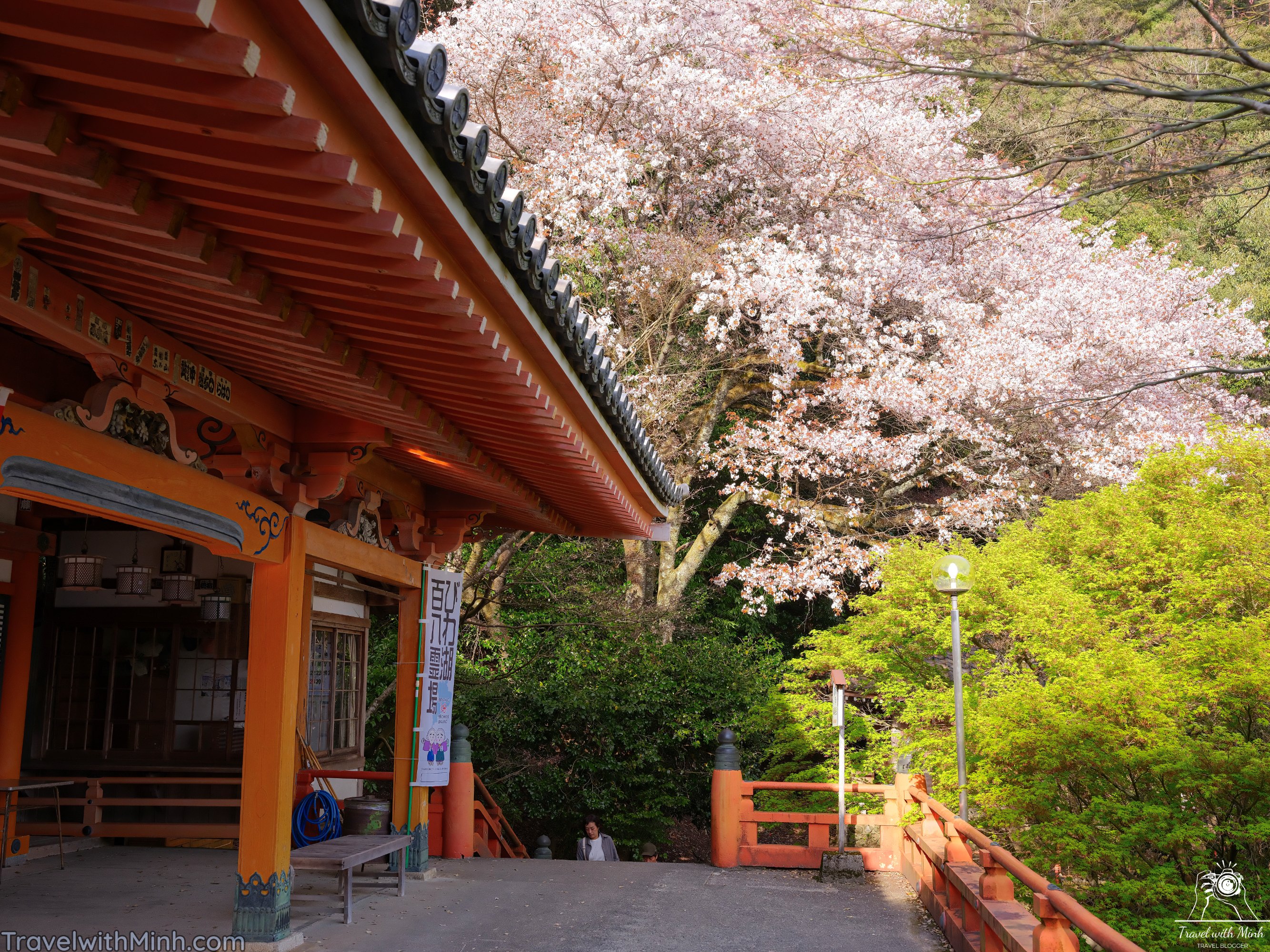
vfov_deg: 39.7
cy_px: 476
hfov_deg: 51.4
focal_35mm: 36
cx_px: 635
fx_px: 1321
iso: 500
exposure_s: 1/200
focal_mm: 45
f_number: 8
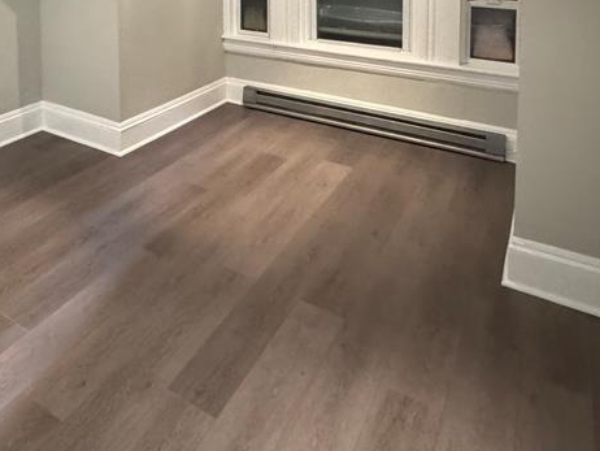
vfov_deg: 38.2
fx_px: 538
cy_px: -38
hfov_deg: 57.2
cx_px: 204
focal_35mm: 31
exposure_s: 1/40
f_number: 2.2
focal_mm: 2.22
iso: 1000
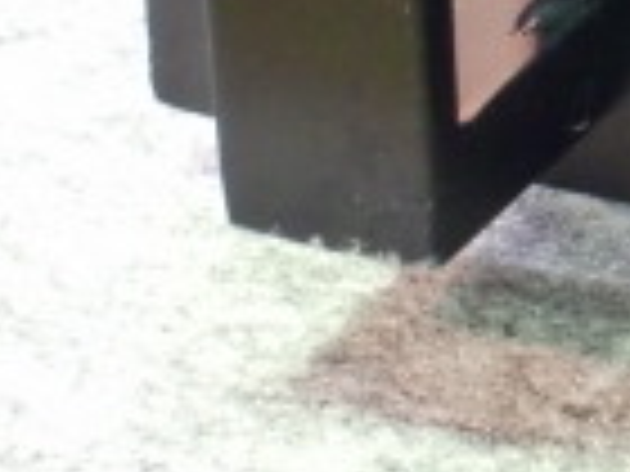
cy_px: -346
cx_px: 1350
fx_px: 7717
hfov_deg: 4.6
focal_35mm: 424
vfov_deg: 3.5
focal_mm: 16.5
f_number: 5.2
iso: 400
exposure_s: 1/4
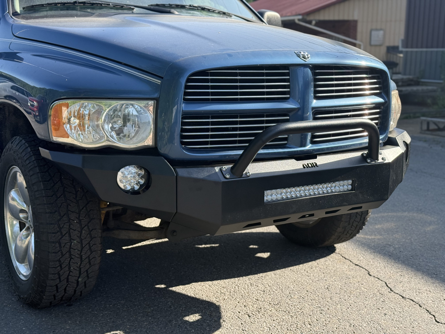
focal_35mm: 48
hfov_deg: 39.7
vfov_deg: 30.3
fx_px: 617
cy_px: 167
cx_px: 222
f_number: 1.78
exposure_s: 1/1167
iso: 100
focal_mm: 6.76
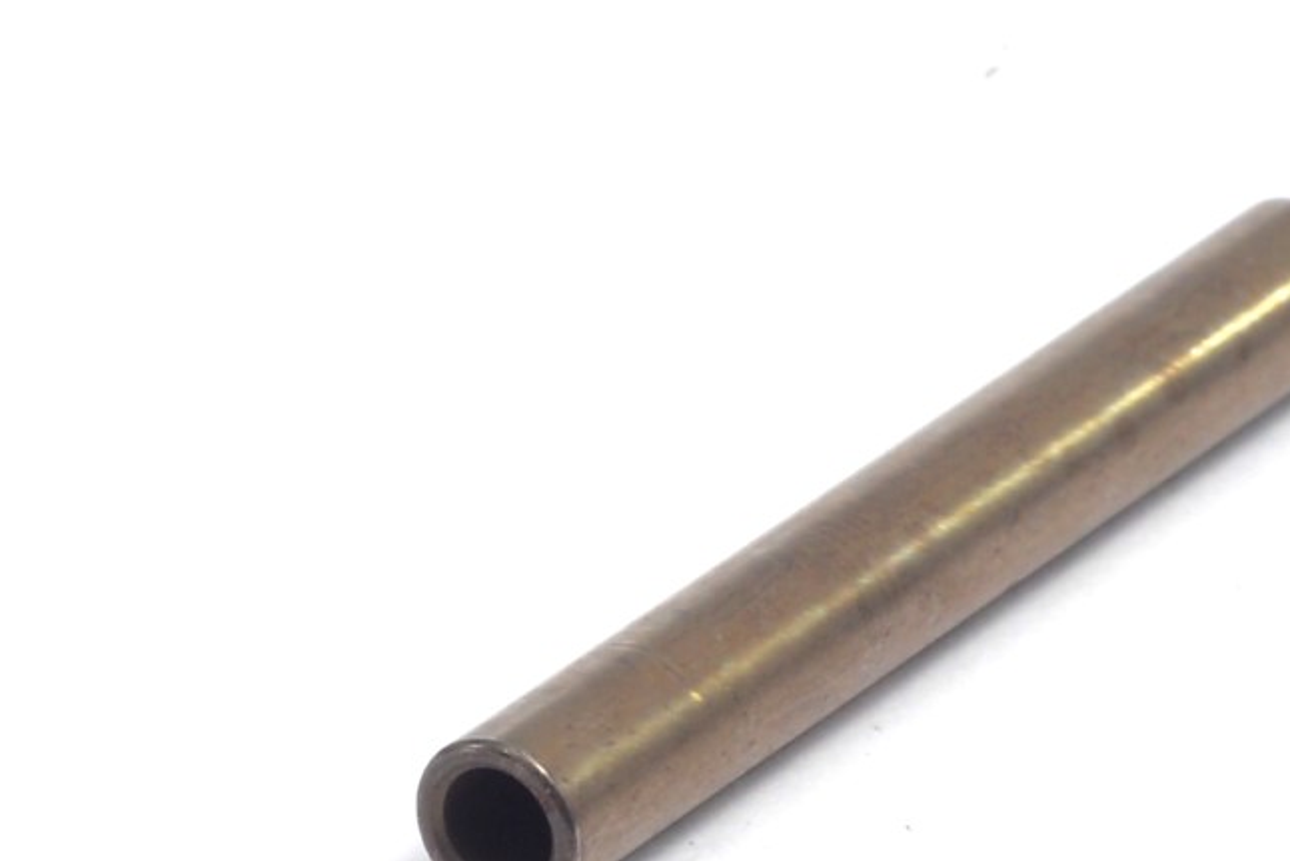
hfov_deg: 22.7
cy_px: 577
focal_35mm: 89
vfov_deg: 15.3
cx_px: 921
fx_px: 3190
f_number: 11
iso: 500
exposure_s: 1/60
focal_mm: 50
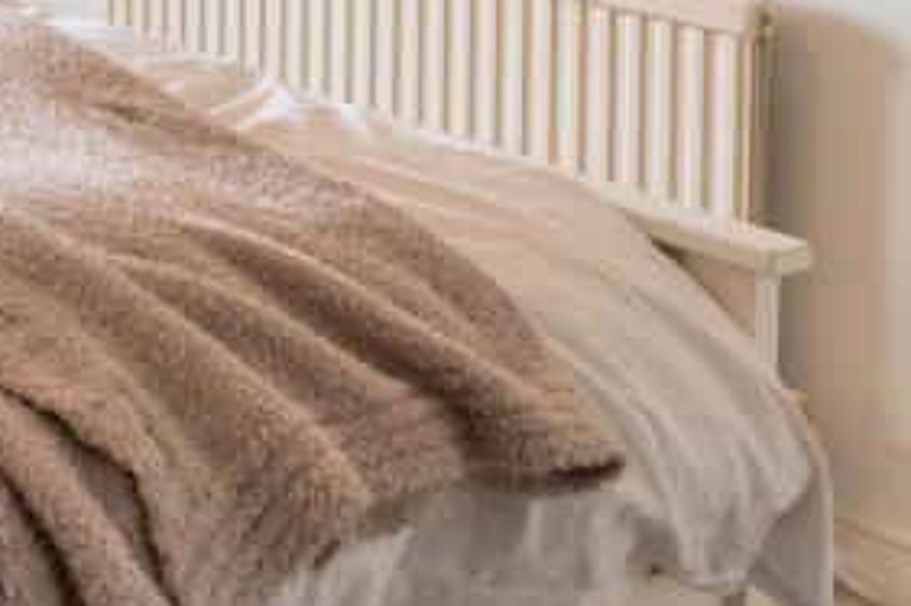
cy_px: -371
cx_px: -490
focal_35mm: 75
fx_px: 1892
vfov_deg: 16.2
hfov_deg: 22.0
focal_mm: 20.5
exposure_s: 1/125
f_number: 8
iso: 320
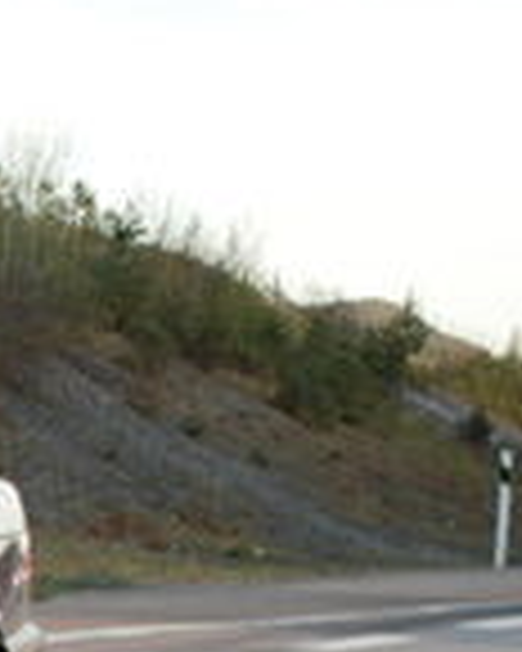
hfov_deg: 6.9
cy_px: 540
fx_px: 4094
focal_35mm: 212
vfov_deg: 9.1
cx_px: -770
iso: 125
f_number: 5.6
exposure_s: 1/125
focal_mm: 34
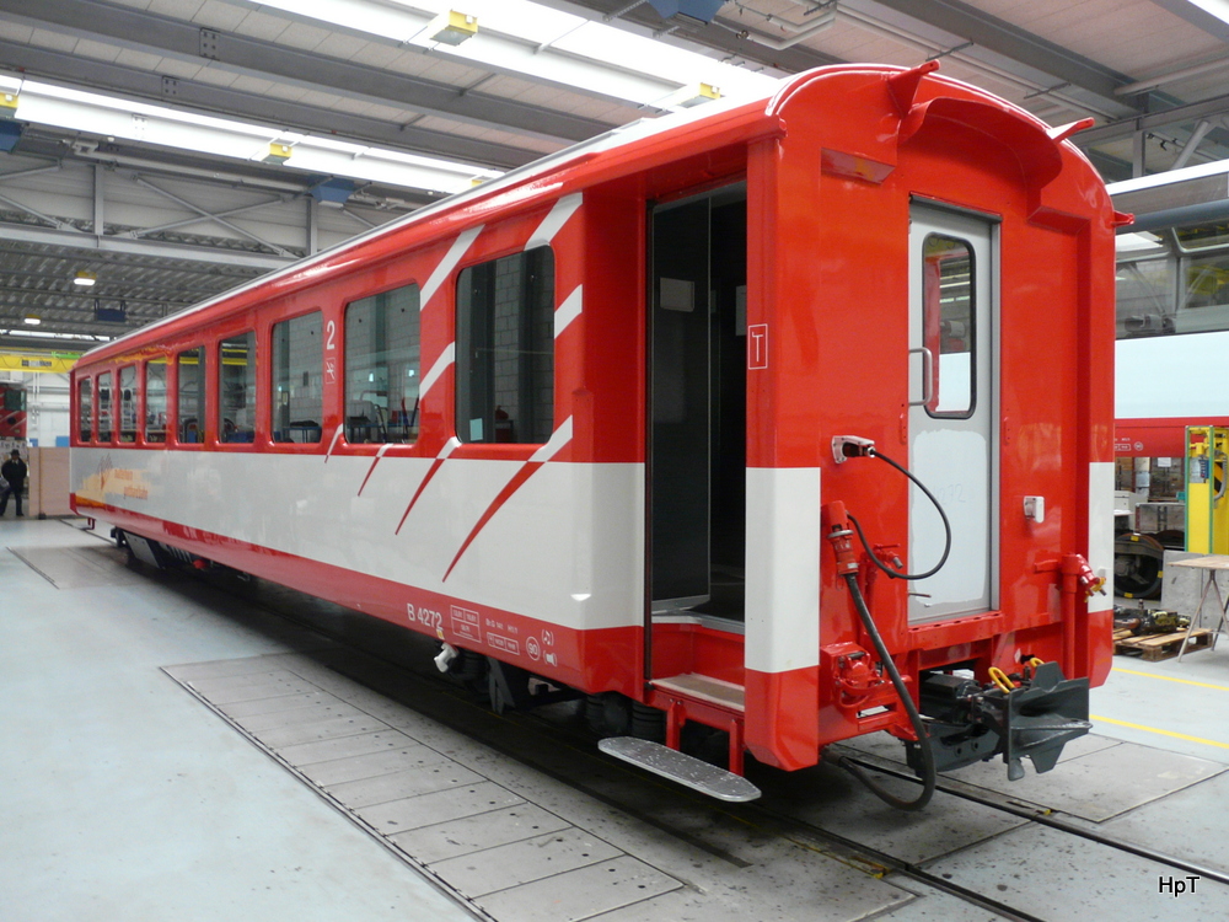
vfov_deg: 49.7
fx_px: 994
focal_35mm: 28
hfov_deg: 63.4
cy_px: 461
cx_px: 614
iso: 200
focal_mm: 4.6
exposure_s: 1/30
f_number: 2.8
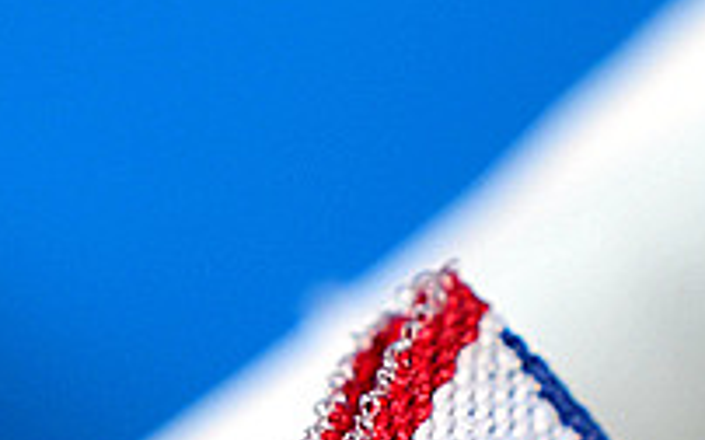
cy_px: 1358
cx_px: 237
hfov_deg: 6.2
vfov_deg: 3.8
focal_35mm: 338
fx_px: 6495
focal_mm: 35
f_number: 5
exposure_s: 1/125
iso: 125
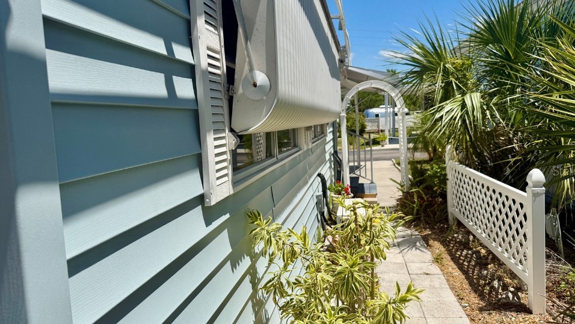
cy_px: 170
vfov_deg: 41.5
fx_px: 427
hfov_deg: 67.9
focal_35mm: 28
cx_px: 301
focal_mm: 6.76
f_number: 1.78
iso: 80
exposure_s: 1/8130
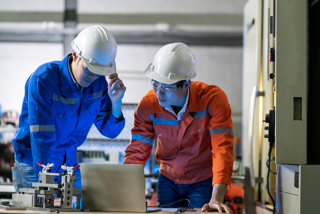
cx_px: 160
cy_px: 107
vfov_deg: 16.1
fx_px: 756
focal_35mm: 85
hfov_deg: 23.9
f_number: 2.2
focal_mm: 85
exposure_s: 1/200
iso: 400
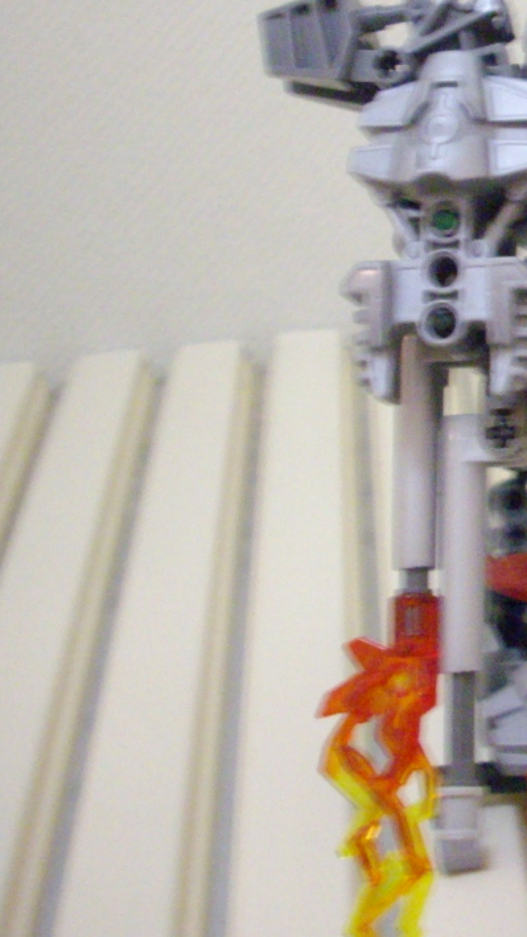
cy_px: 197
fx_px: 2260
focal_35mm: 91
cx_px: 1038
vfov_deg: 23.1
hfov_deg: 11.9
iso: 400
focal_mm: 6.2
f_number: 2.8
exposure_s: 1/8
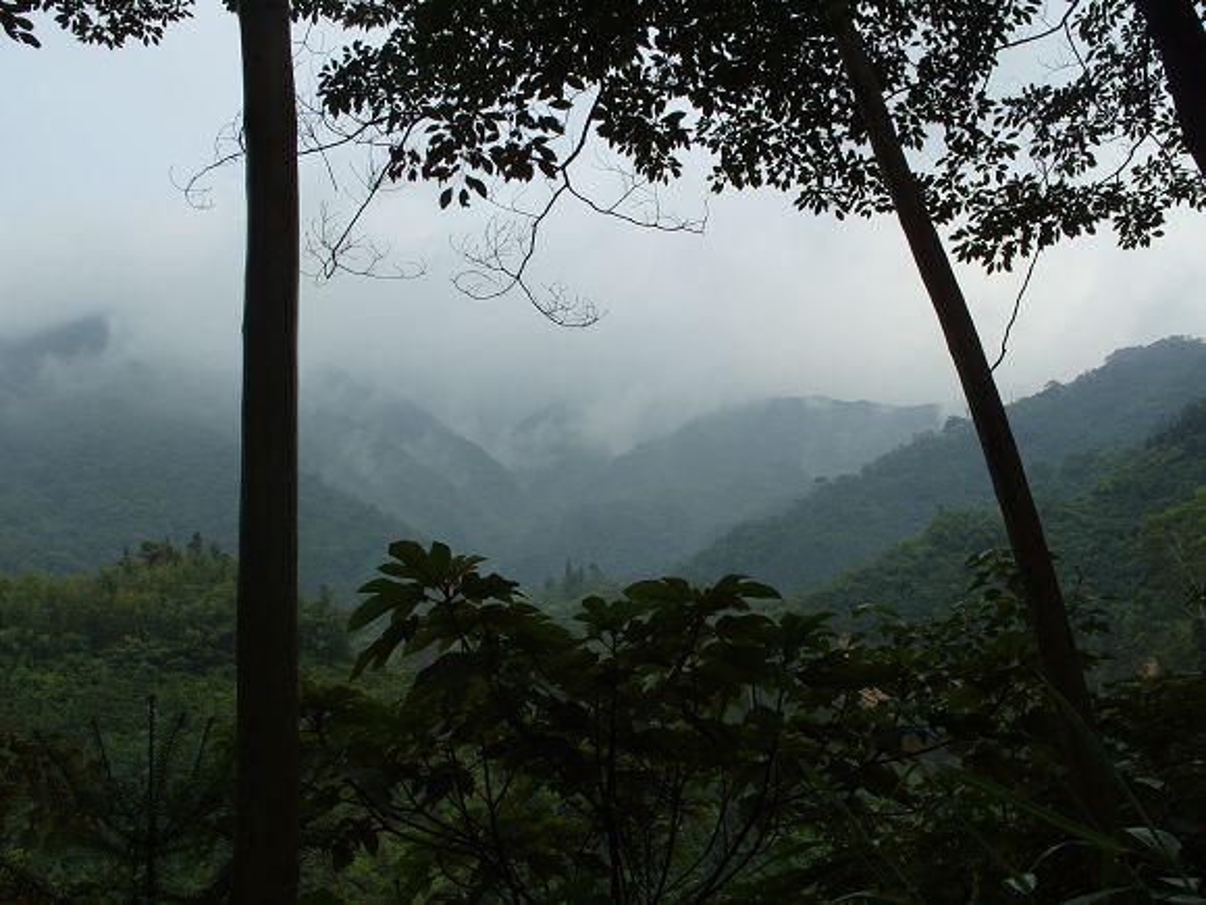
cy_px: 452
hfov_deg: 52.6
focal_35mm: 35
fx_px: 1219
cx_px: 603
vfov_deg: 40.7
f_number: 6.3
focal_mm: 7.8
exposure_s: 1/350
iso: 80
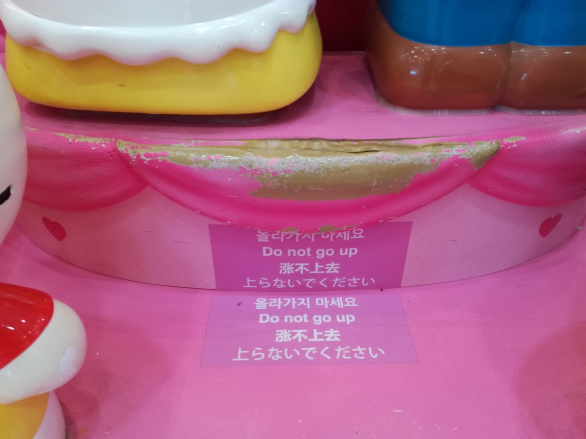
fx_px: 457
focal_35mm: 27
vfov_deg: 51.4
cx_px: 293
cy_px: 220
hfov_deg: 65.3
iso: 100
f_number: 2
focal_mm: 3.79
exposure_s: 1/30
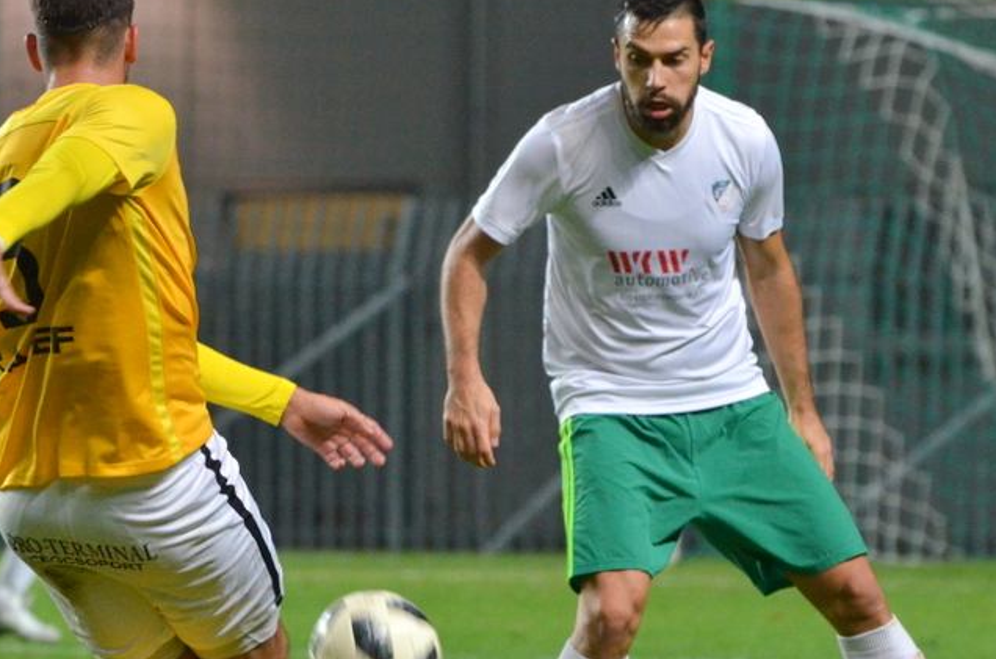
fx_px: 15236
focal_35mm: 552
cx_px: 288
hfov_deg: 3.7
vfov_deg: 2.5
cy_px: 483
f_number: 5.3
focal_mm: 195
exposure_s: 1/400
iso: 2000
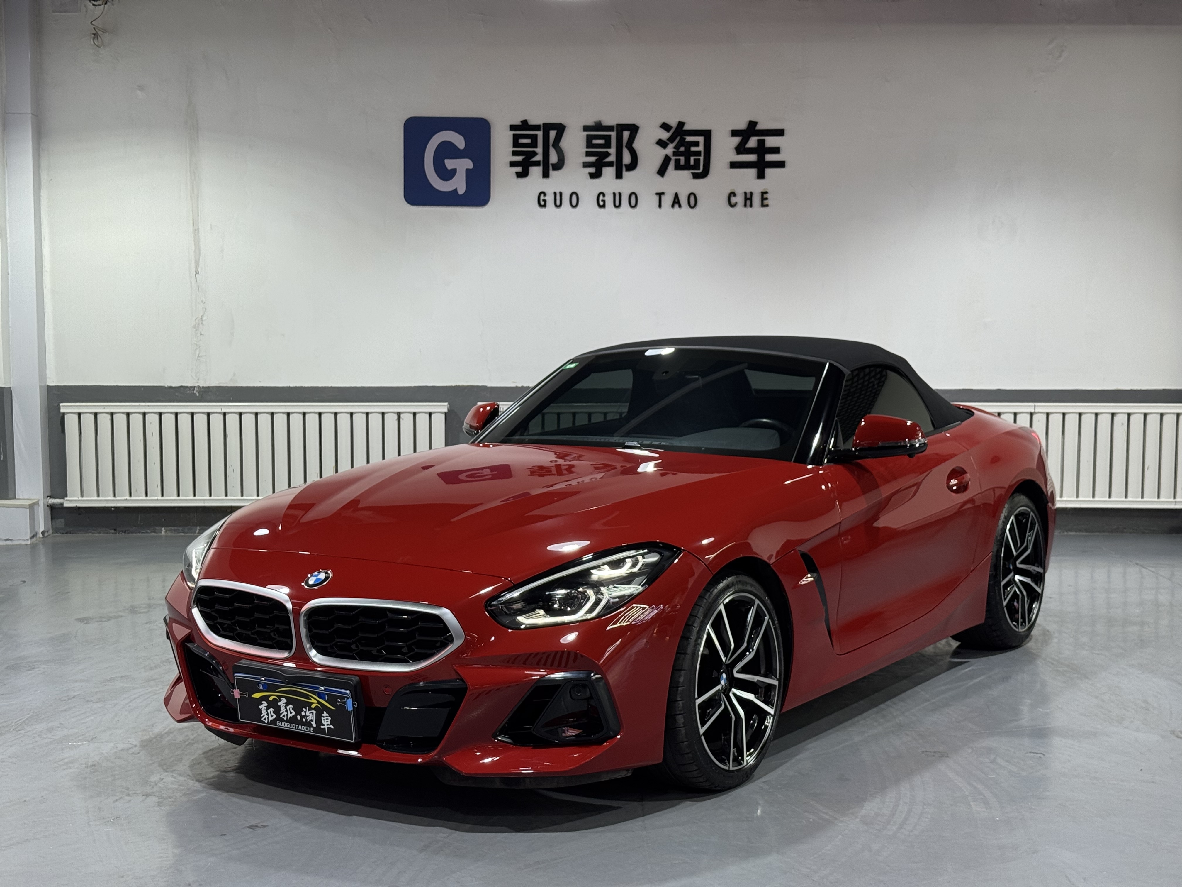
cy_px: 444
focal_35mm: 48
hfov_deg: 39.7
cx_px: 591
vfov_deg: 30.3
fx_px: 1639
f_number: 1.78
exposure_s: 1/98
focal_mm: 6.76
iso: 80
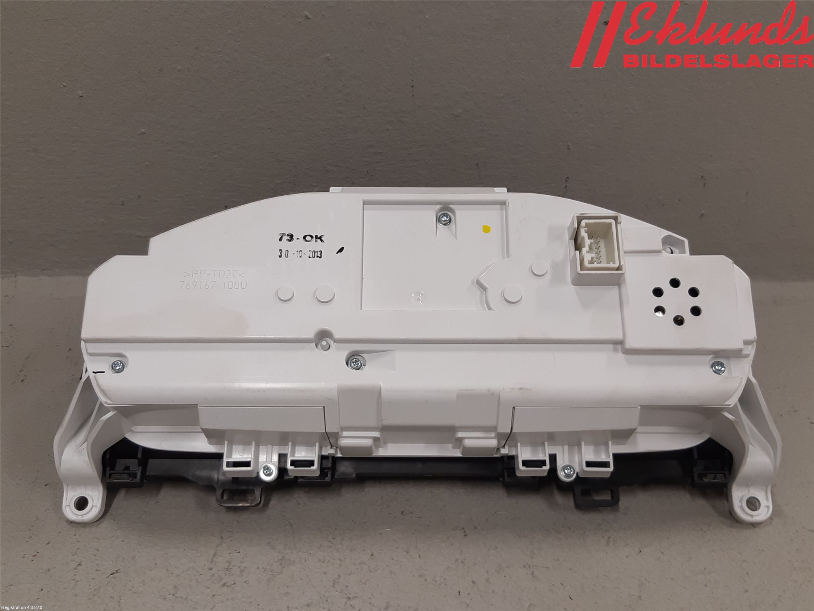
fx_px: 611
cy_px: 306
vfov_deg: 53.1
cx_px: 407
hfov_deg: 67.3
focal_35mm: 26
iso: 64
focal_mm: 3.93
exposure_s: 1/50
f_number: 1.7
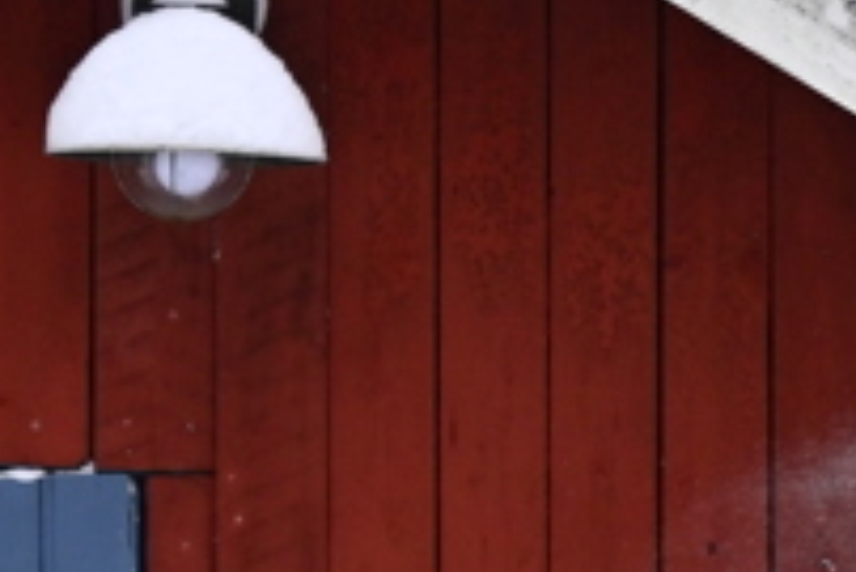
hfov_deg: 3.2
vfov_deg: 2.1
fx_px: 15538
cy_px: 1572
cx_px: 178
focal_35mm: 653
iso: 450
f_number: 2.8
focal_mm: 97
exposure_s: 1/320
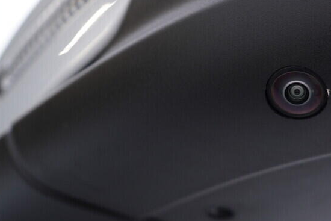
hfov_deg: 29.0
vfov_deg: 20.3
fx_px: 616
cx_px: 291
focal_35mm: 67
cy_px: 92
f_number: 3.5
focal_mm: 24
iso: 125
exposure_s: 1/60
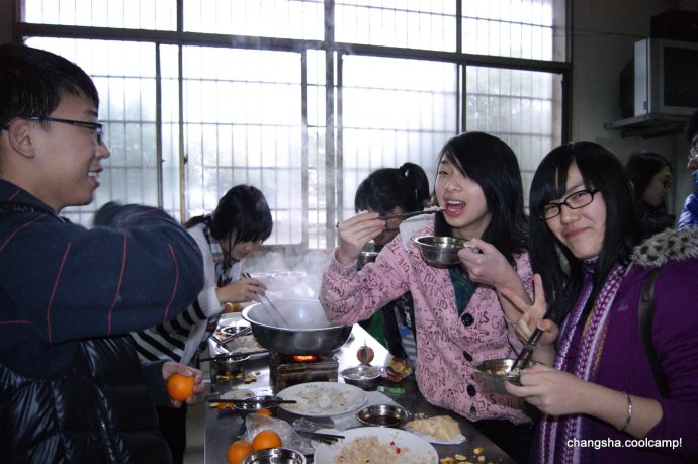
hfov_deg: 67.4
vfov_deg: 47.9
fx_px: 523
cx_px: 349
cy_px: 232
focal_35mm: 27
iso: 1600
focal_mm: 18
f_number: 3.5
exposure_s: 1/40
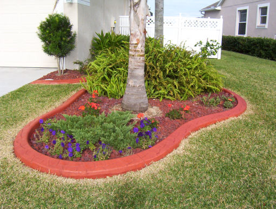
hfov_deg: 51.2
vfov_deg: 39.8
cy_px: 104
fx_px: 288
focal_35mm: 36
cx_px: 138
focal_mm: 5.54
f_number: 5.24
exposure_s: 1/418
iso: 100
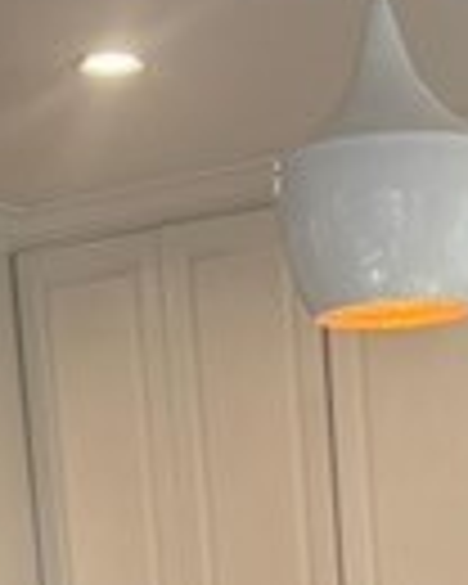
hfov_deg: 13.4
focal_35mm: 115
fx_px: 1991
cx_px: 306
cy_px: 868
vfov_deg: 15.5
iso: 100
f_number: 1.78
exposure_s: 1/120
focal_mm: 6.76
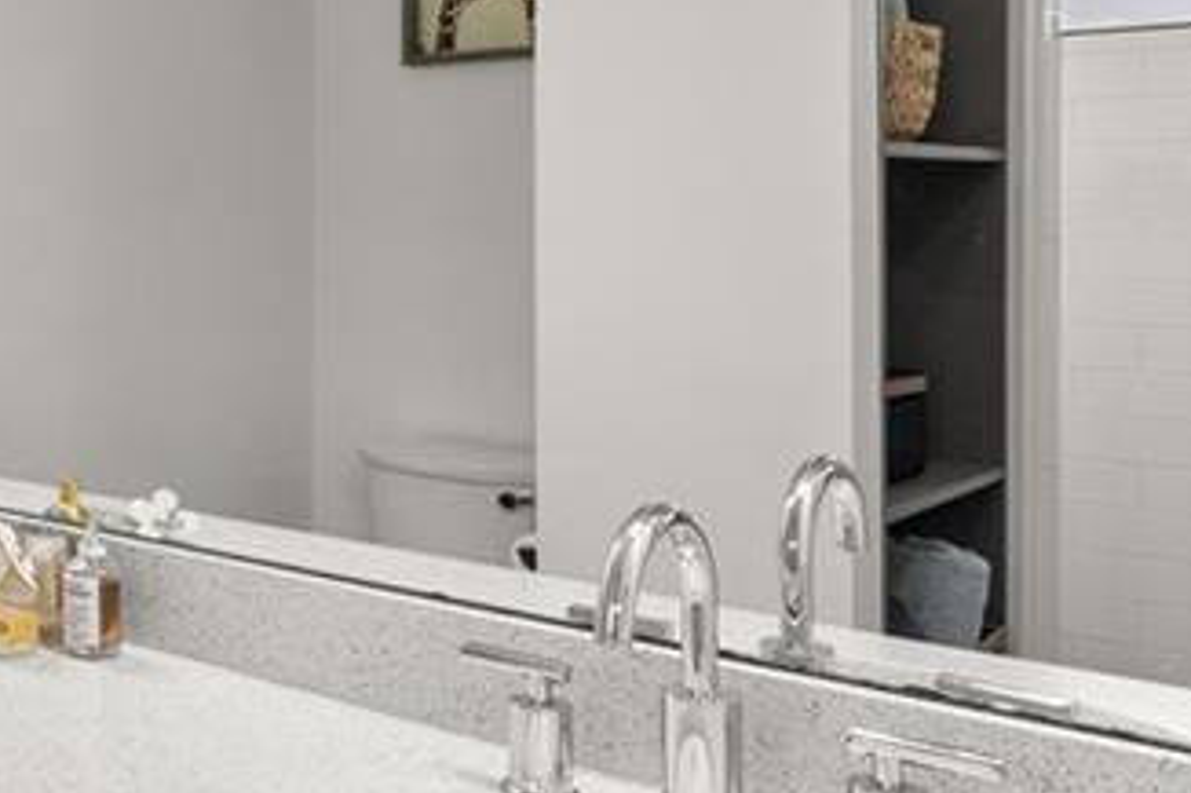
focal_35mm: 44
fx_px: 1455
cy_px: 236
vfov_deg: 30.2
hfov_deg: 34.0
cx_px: -303
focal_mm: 14
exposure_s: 1/10
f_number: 10
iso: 640
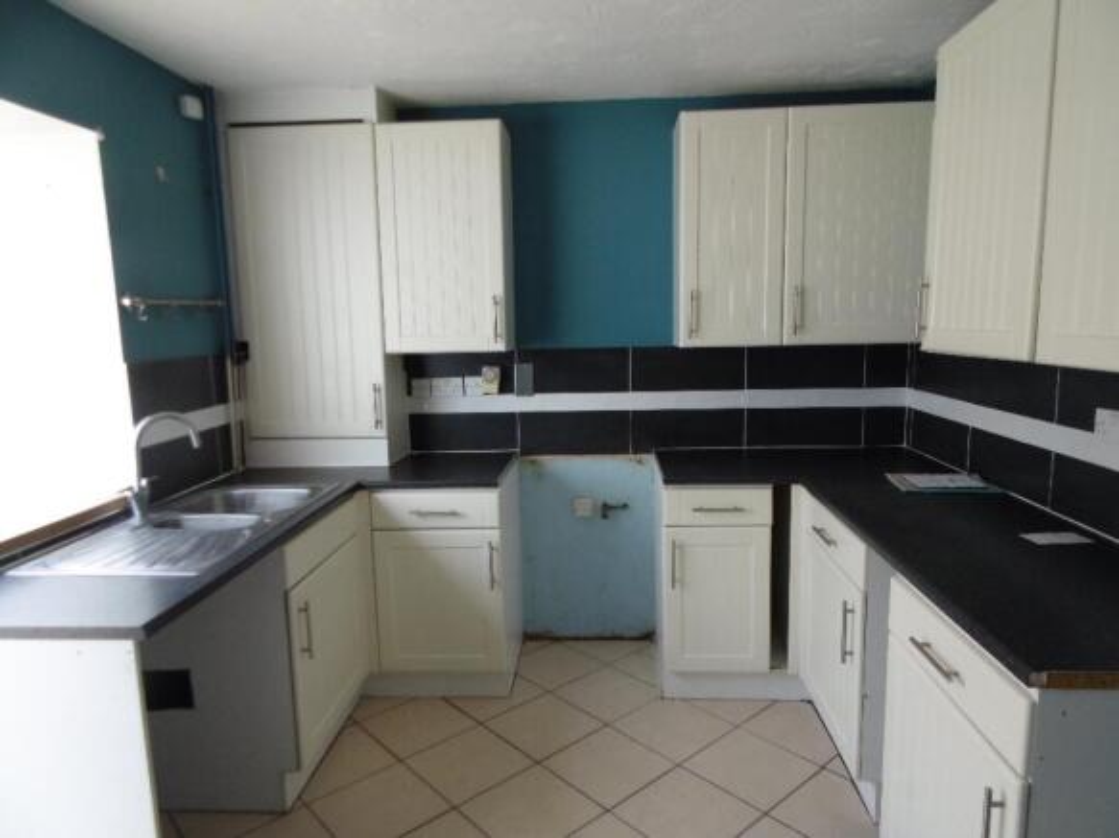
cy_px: 419
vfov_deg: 61.1
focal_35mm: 22
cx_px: 560
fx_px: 711
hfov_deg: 76.4
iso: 100
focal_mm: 4
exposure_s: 1/60
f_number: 3
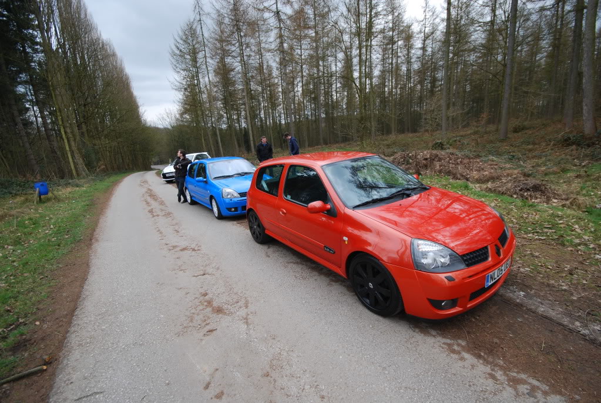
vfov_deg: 77.5
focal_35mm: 15
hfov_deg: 100.3
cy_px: 202
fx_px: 251
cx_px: 300
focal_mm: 10
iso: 160
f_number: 5.6
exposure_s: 1/125
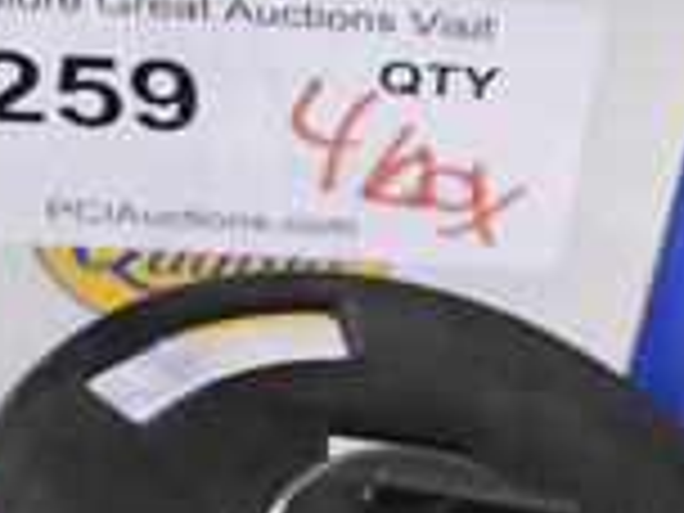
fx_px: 2055
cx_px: 585
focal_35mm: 104
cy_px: 878
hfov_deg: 18.6
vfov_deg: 13.1
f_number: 3.5
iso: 3200
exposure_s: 1/30
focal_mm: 18
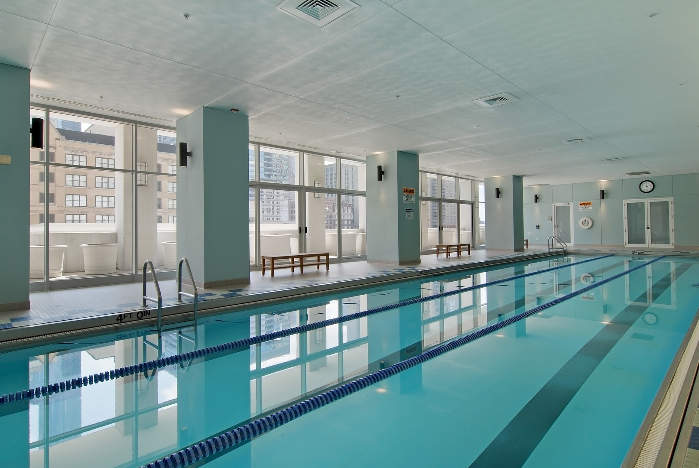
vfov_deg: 67.5
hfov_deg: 89.9
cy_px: 234
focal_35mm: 18
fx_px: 350
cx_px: 350
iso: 200
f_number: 10
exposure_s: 1/8
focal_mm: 12
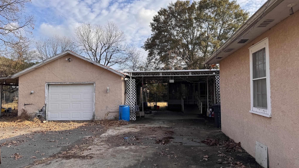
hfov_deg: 69.8
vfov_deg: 42.9
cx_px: 153
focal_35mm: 27
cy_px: 78
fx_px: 214
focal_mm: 6.76
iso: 80
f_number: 1.78
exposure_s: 1/2710
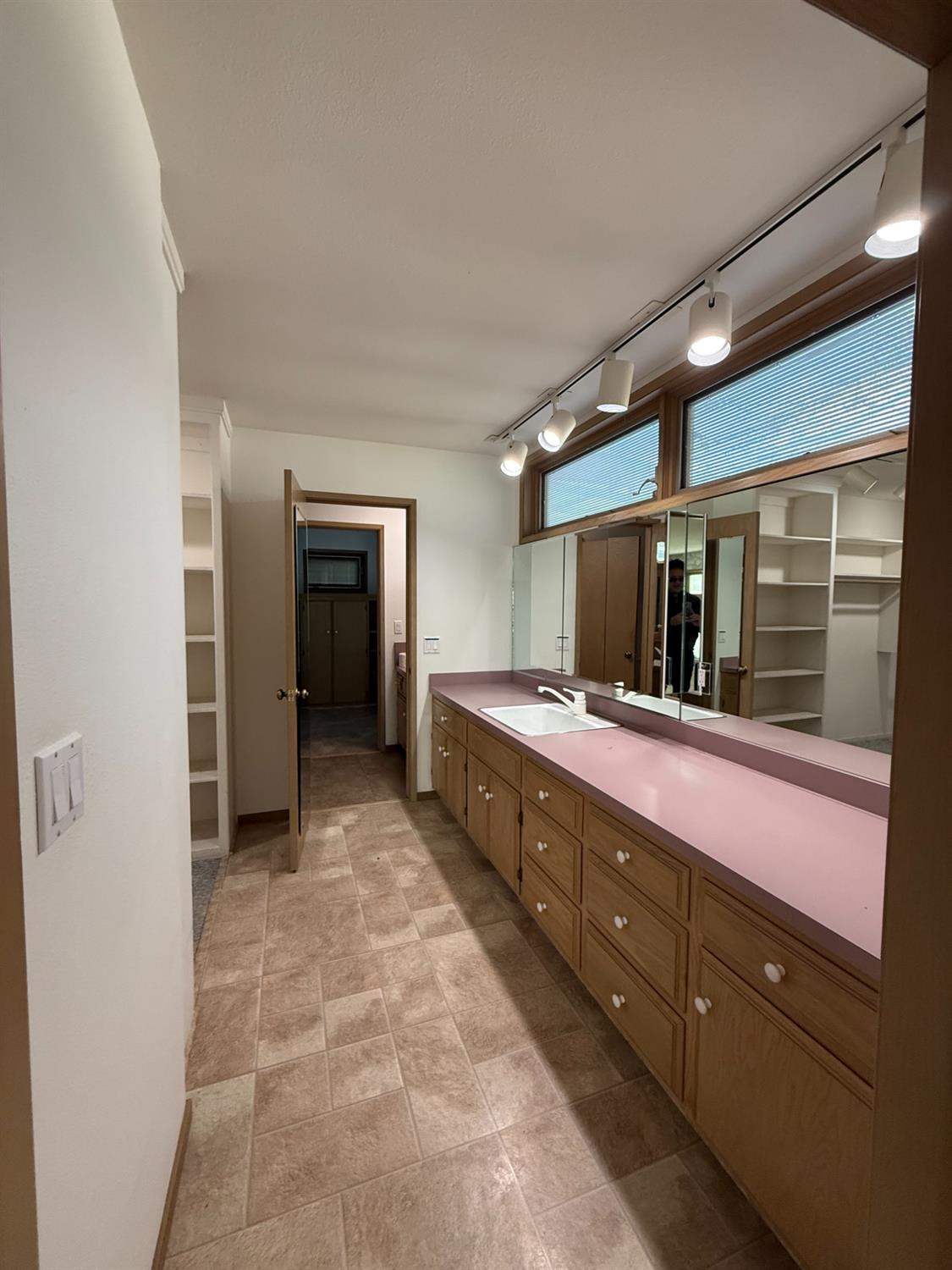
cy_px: 635
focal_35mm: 14
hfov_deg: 85.7
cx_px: 476
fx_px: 513
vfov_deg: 102.1
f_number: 2.2
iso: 320
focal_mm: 2.22
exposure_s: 1/120
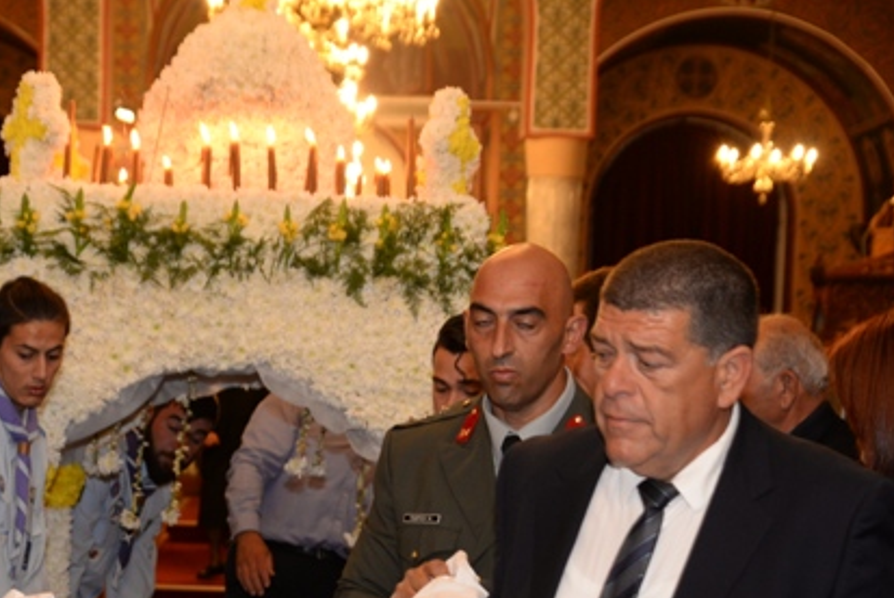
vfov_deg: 12.6
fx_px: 2659
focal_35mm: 107
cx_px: 240
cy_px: 640
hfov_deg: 19.0
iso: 640
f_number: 4
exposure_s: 1/60
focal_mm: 46
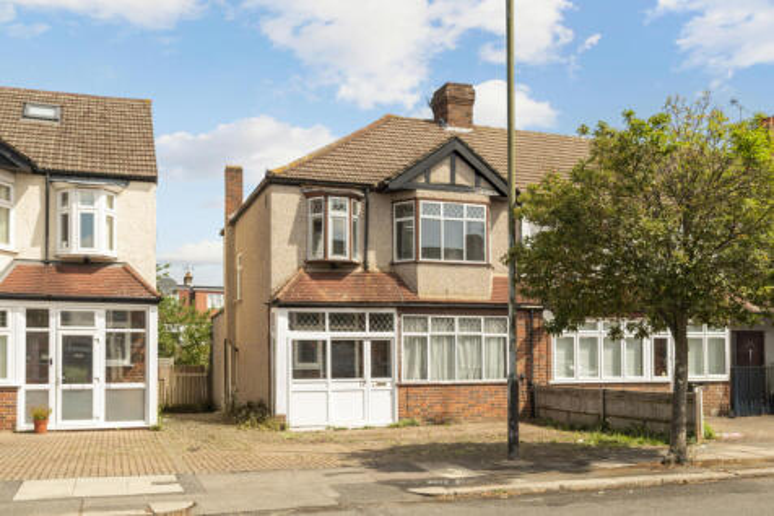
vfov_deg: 53.1
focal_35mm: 24
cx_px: 387
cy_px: 258
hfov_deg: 73.8
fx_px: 516
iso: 200
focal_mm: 24
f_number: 8
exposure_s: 1/400
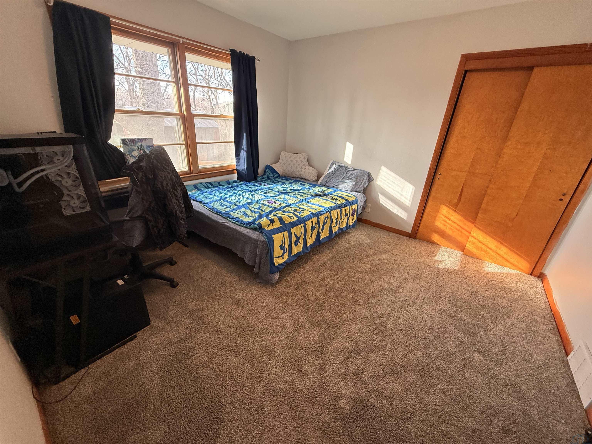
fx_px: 239
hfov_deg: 102.1
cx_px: 296
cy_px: 222
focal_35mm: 14
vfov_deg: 85.7
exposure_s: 1/99
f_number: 2.2
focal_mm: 2.22
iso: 160
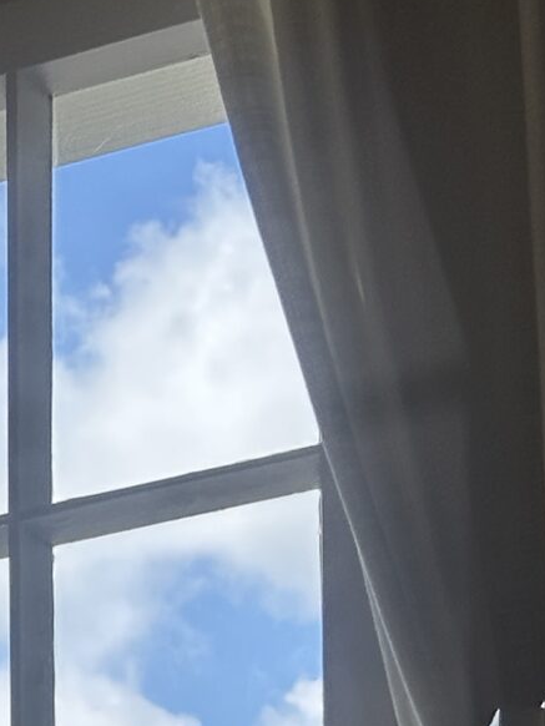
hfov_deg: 6.9
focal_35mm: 211
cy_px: 1579
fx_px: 4426
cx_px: -387
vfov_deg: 8.7
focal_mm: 6.86
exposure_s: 1/990
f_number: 1.78
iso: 64
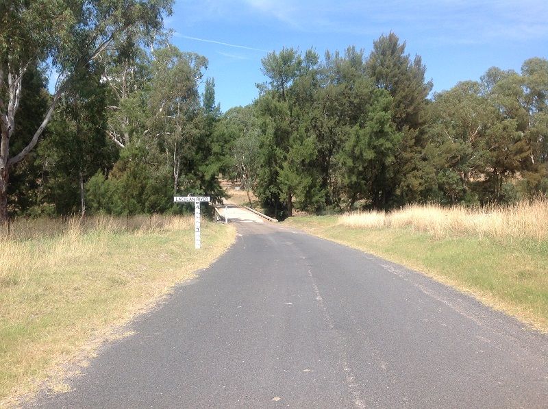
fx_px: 553
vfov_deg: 40.6
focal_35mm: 35
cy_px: 204
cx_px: 274
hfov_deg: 52.7
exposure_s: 1/1439
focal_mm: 4.28
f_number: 2.4
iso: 50
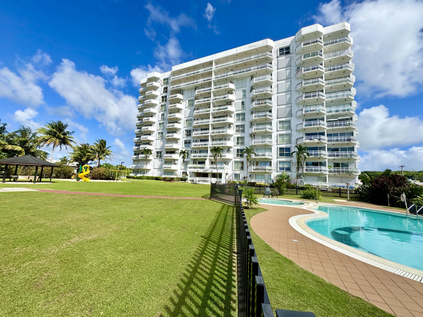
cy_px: 158
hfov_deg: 102.1
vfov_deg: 85.7
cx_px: 212
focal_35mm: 14
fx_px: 171
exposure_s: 1/2985
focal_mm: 2.22
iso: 50
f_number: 2.2
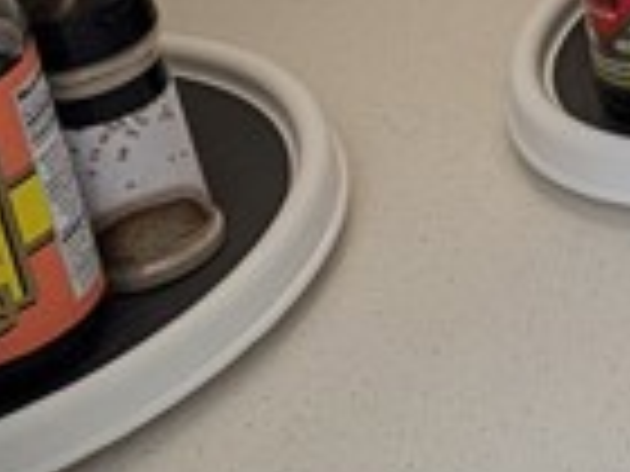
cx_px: 2248
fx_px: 3185
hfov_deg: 8.3
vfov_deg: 7.8
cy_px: -688
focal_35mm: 175
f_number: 1.85
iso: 43
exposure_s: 1/103
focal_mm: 6.81
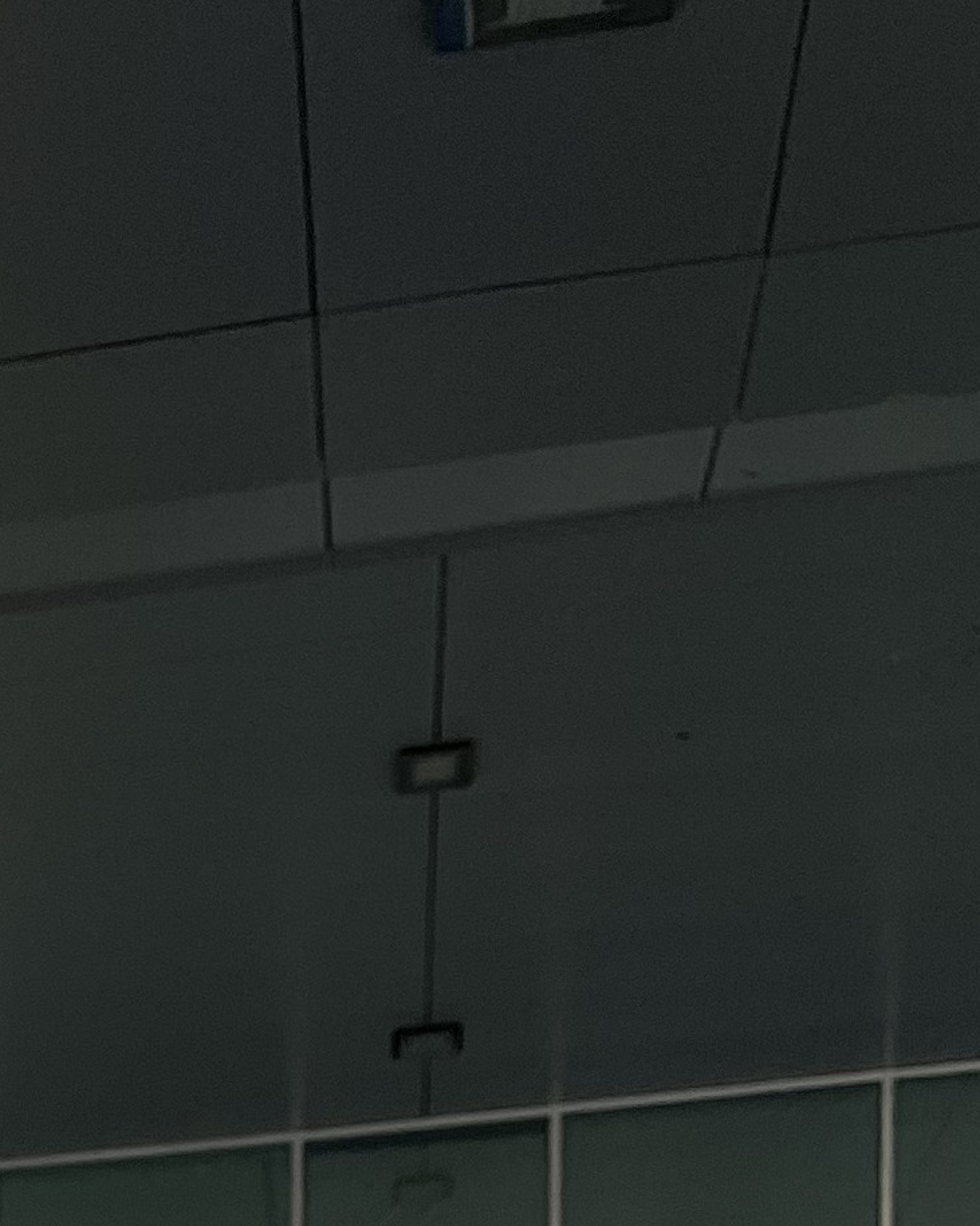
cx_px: -775
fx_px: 4061
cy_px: 2561
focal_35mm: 112
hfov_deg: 12.6
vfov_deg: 14.0
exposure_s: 1/122
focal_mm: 5.1
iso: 40
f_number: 1.6
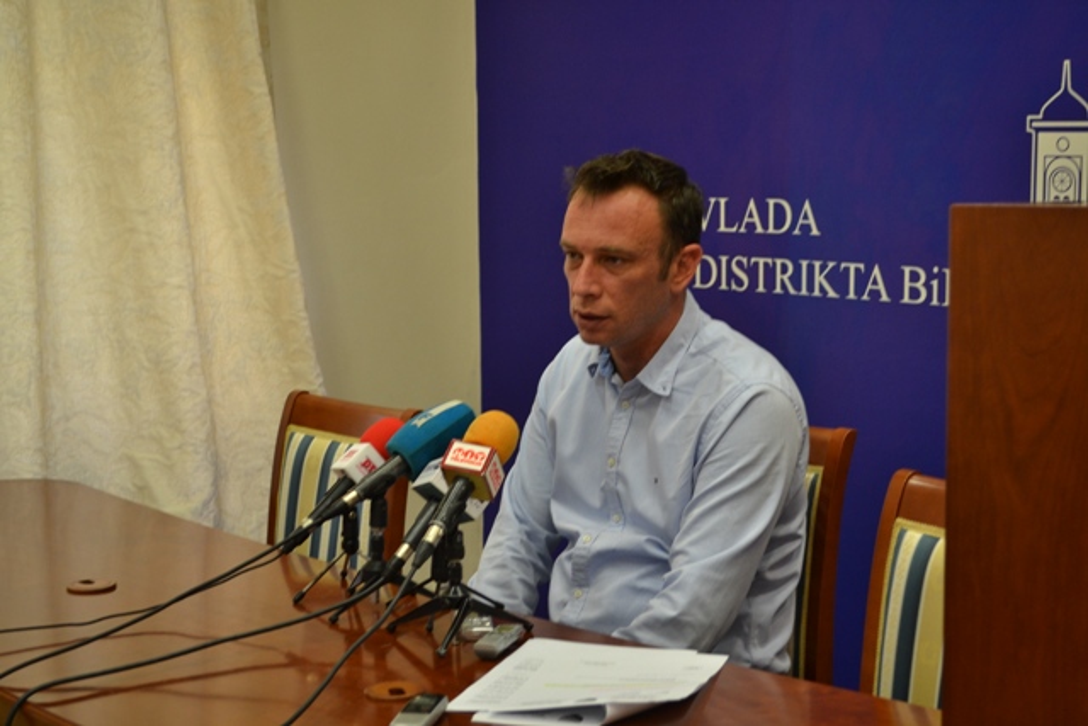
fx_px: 1723
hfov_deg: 35.0
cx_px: 544
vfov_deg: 23.8
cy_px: 363
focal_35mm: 57
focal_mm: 38
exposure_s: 1/40
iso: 400
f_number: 5
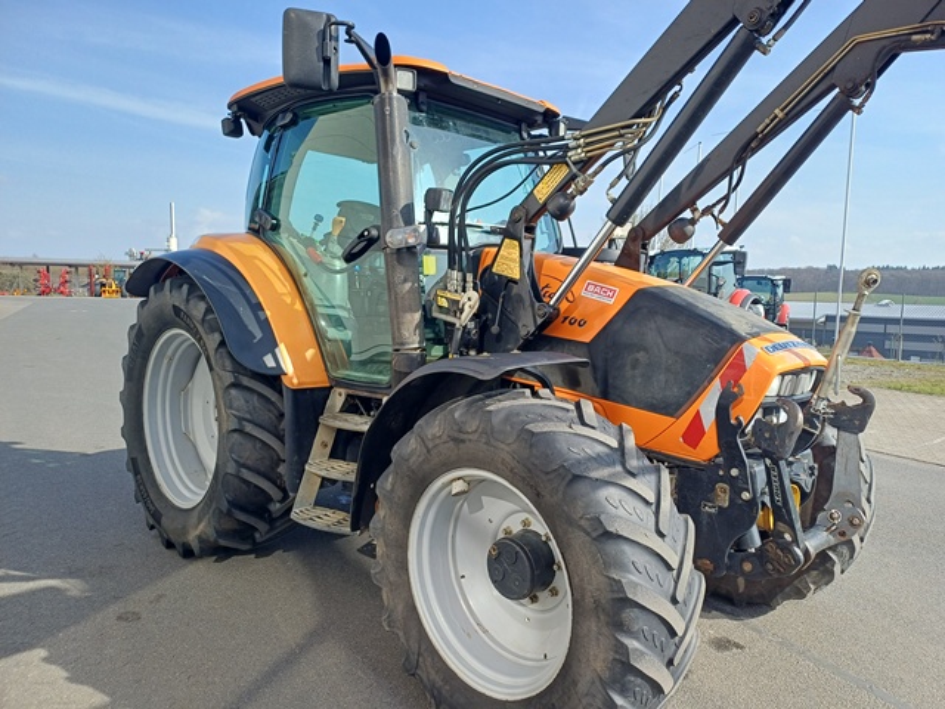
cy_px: 354
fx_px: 682
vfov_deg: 54.9
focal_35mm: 25
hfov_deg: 69.4
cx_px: 472
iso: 50
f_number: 1.8
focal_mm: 4.65
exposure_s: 1/746
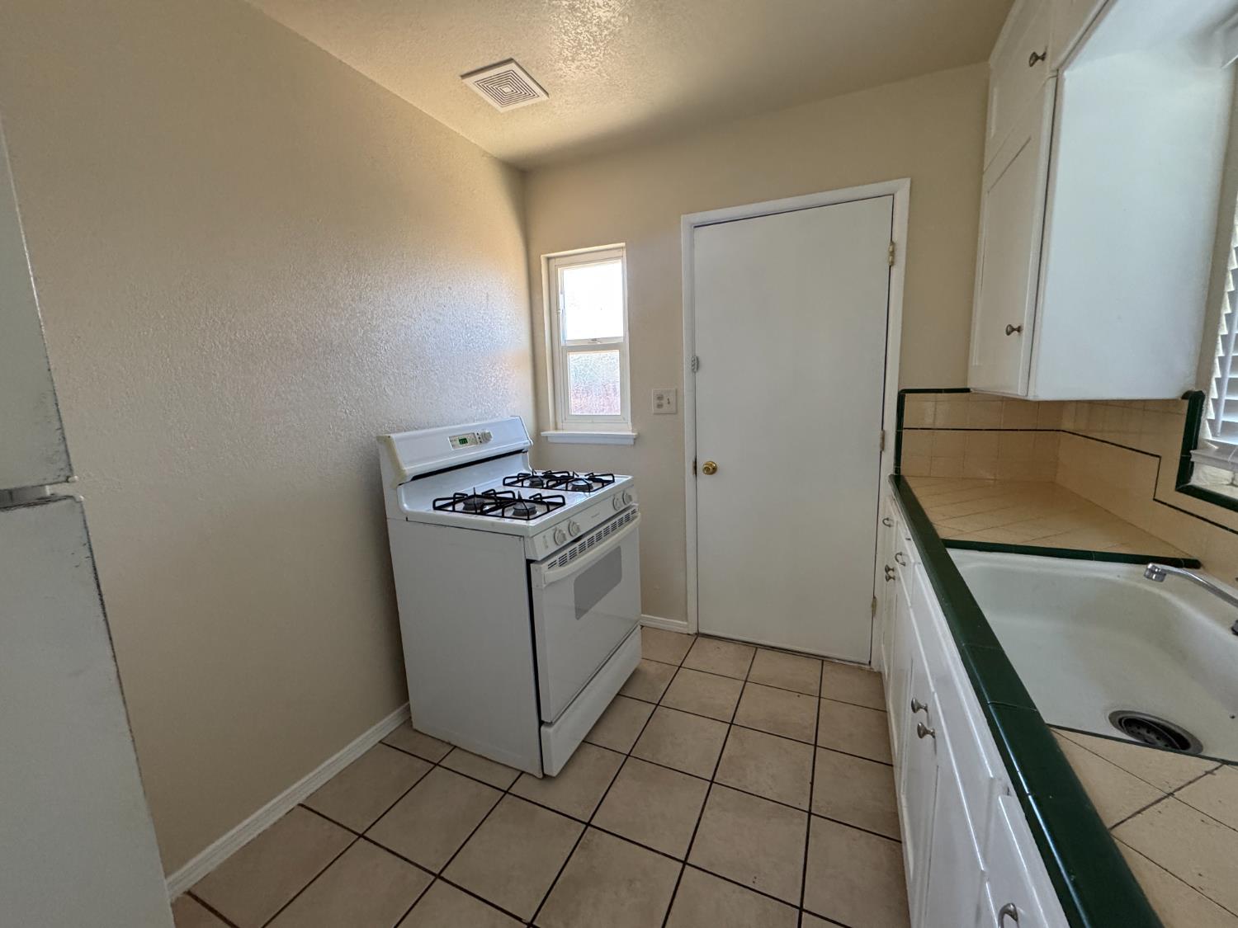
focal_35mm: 14
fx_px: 501
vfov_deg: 85.7
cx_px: 619
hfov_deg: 102.1
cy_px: 464
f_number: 2.2
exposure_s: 1/97
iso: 320
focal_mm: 2.22
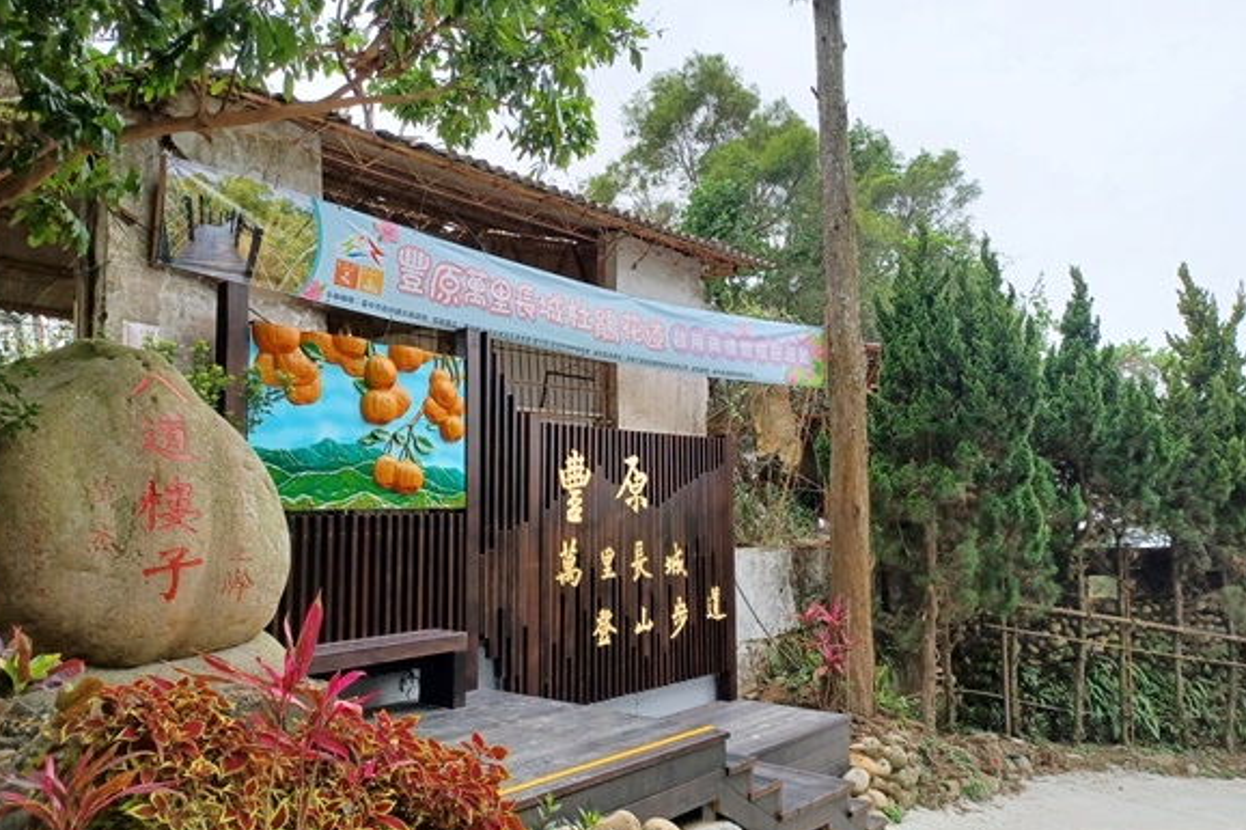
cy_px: 433
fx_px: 934
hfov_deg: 67.4
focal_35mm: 27
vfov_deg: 47.9
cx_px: 617
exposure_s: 1/166
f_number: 1.8
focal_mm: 4.6
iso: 32
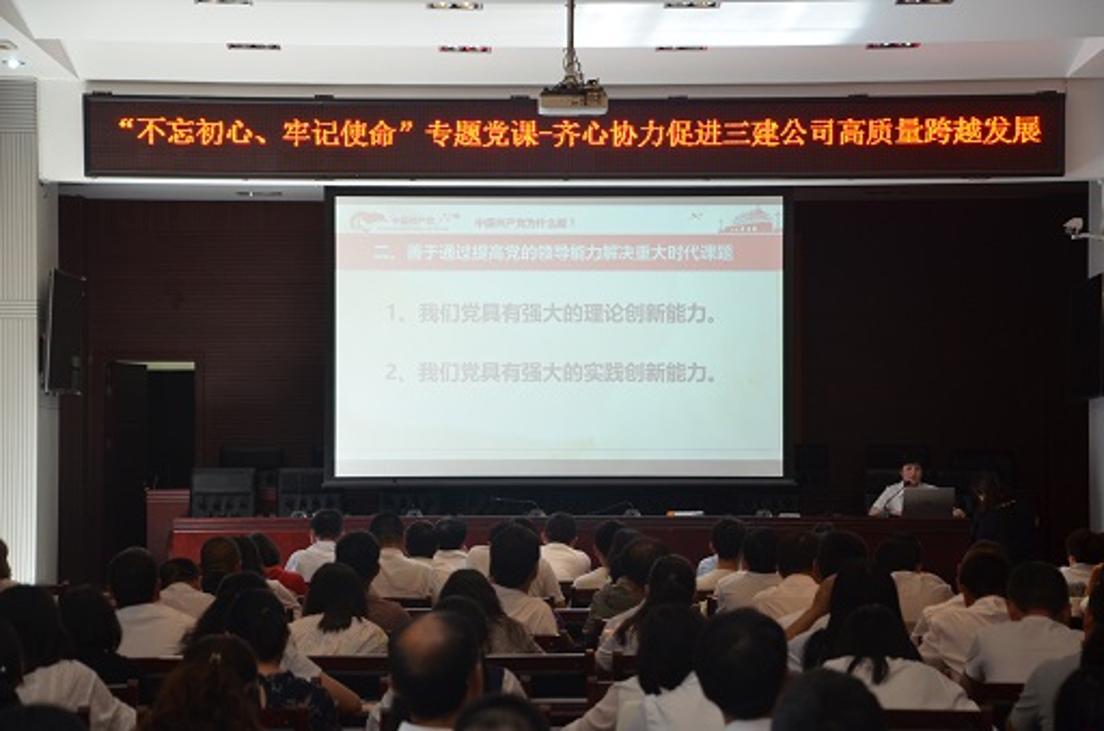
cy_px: 366
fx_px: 3213
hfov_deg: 19.5
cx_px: 552
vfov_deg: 13.0
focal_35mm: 105
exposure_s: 1/40
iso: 800
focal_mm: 70
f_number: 5.3
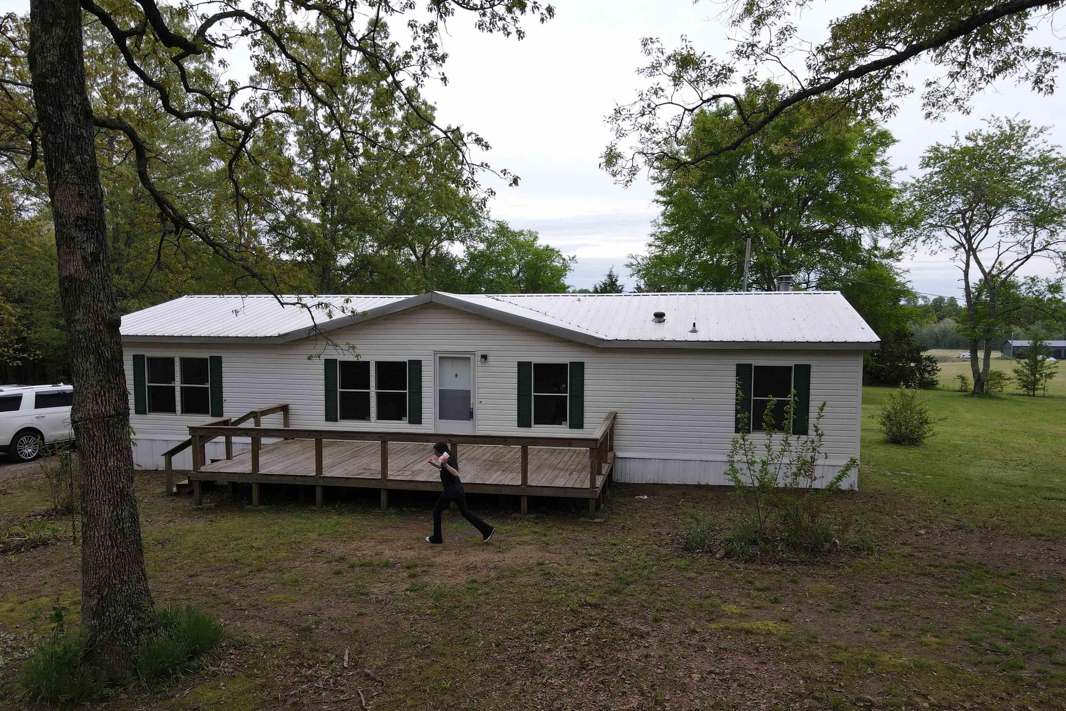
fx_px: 740
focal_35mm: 25
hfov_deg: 71.5
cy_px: 391
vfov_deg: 51.2
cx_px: 532
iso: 100
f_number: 2.8
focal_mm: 4.5
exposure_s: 1/350
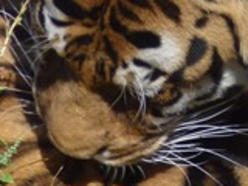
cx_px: 172
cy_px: -140
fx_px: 10725
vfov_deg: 1.0
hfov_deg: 1.3
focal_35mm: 1497
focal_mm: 67
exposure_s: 1/250
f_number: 5.9
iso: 100
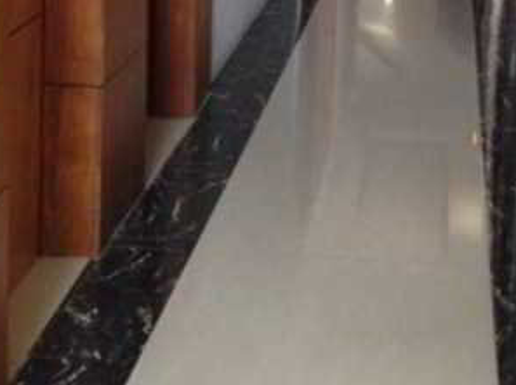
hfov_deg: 21.7
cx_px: 420
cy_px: -106
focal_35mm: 89
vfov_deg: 15.8
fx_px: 1325
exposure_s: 1/20
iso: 320
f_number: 2.4
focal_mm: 4.13
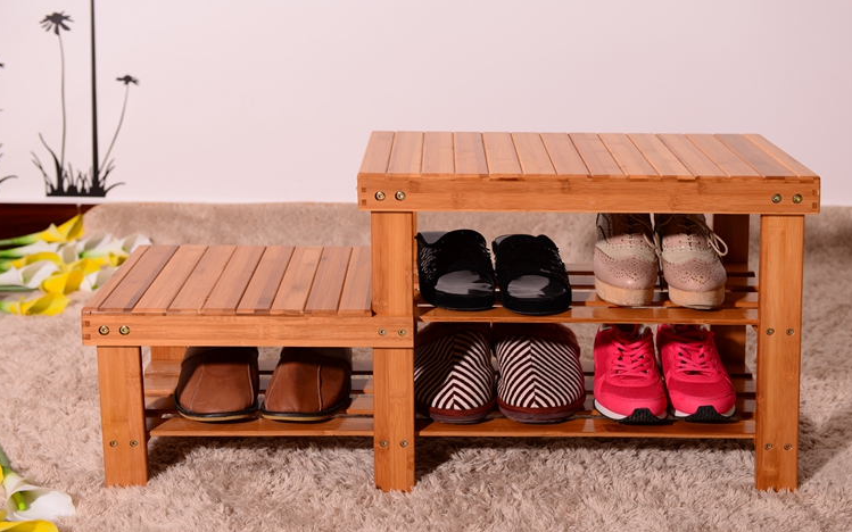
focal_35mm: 49
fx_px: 1138
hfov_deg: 41.0
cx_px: 448
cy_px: 247
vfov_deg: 26.3
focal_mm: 45
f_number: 4
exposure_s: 1/125
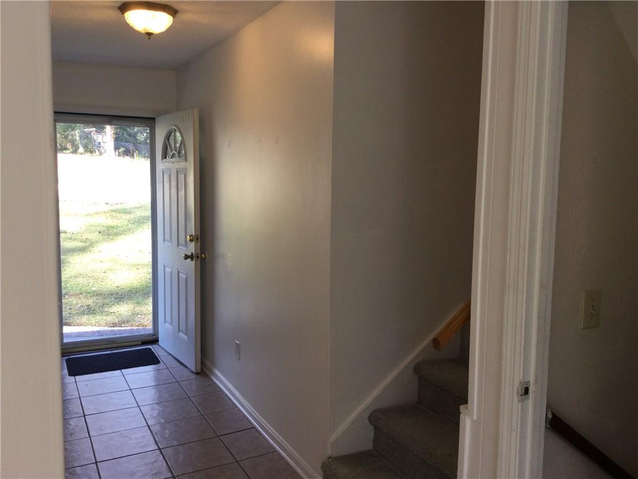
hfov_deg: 58.4
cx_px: 319
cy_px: 240
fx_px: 571
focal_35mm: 31
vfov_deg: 45.4
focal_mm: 3.3
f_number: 2.4
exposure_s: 1/60
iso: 25
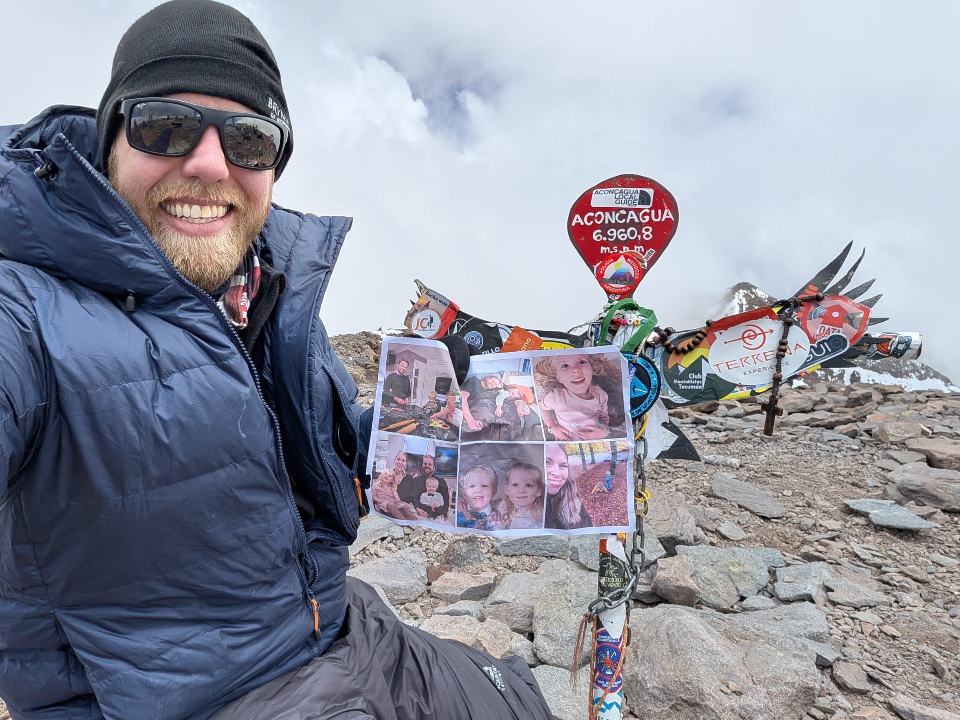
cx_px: 437
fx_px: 555
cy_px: 367
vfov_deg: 66.0
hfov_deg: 81.5
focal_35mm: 20
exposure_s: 1/2924
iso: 56
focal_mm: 2.71
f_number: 2.2
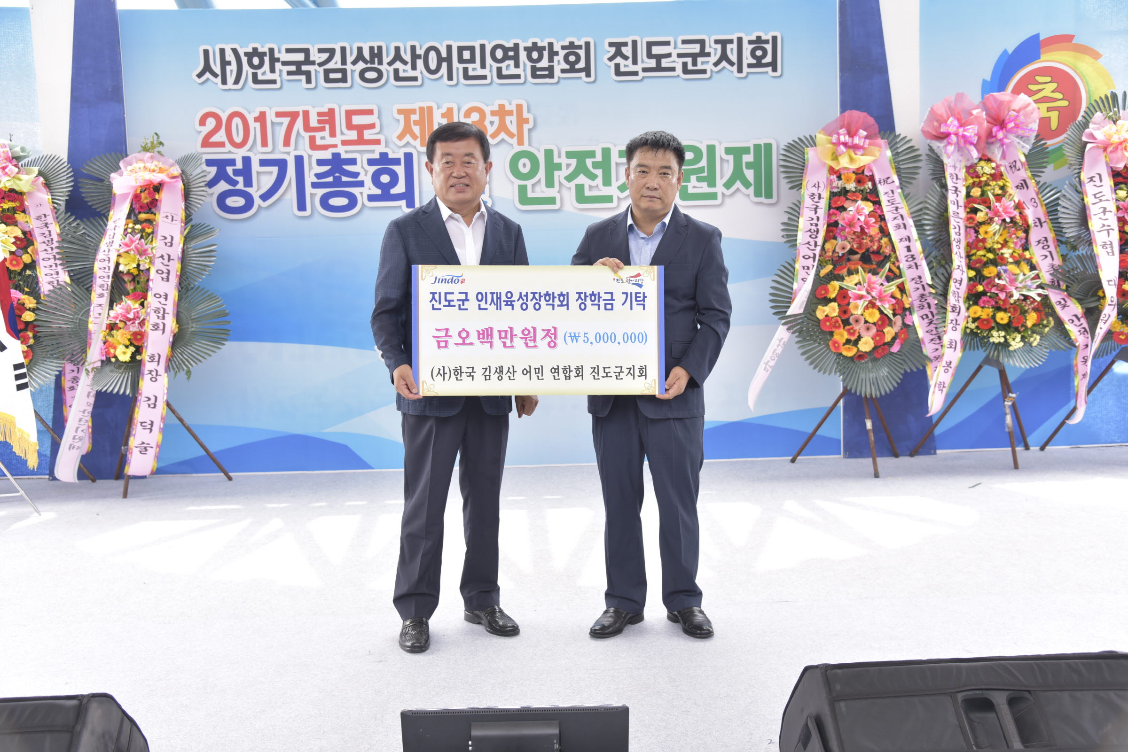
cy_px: 376
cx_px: 564
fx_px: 1065
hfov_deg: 55.8
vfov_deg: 38.9
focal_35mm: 34
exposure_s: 1/160
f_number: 5
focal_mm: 34
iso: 250
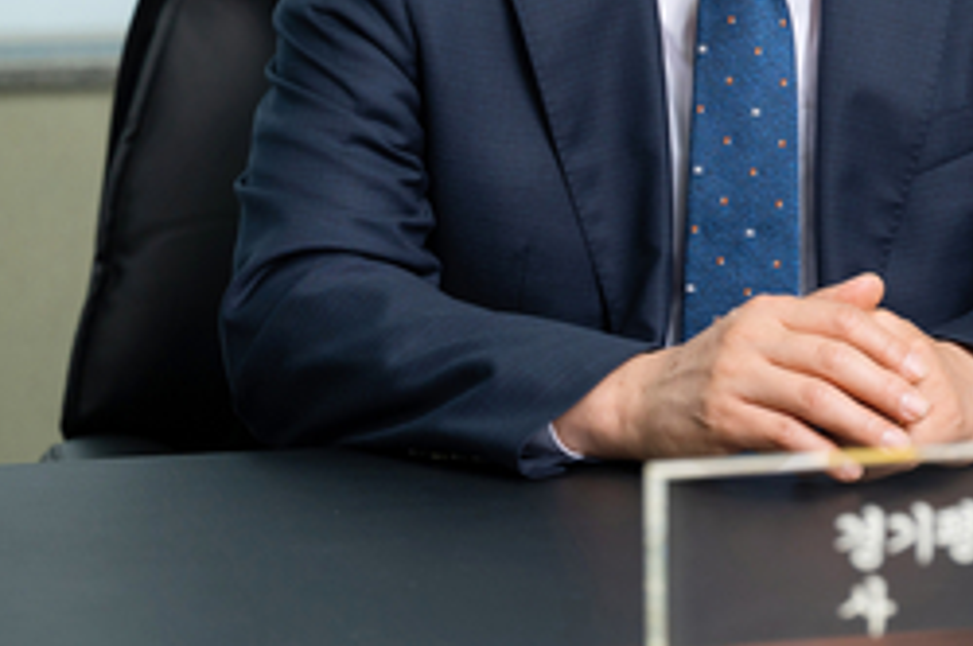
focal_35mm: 168
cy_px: -21
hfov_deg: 12.1
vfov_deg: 8.1
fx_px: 4535
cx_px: 989
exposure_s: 1/200
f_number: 3.2
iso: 200
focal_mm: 70
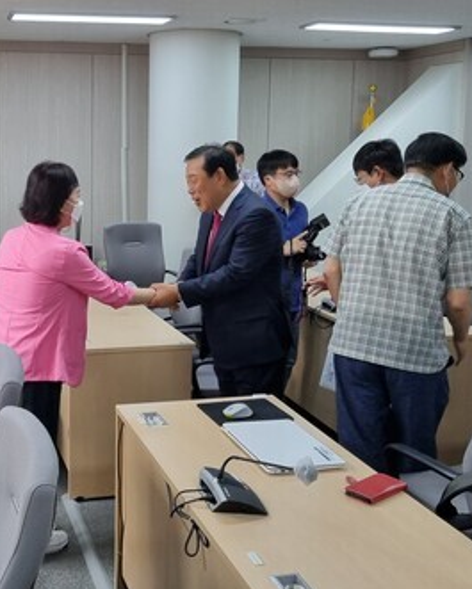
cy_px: 228
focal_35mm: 46
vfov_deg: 40.1
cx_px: 100
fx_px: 803
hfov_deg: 32.0
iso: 125
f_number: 1.8
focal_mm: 5.4
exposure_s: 1/120
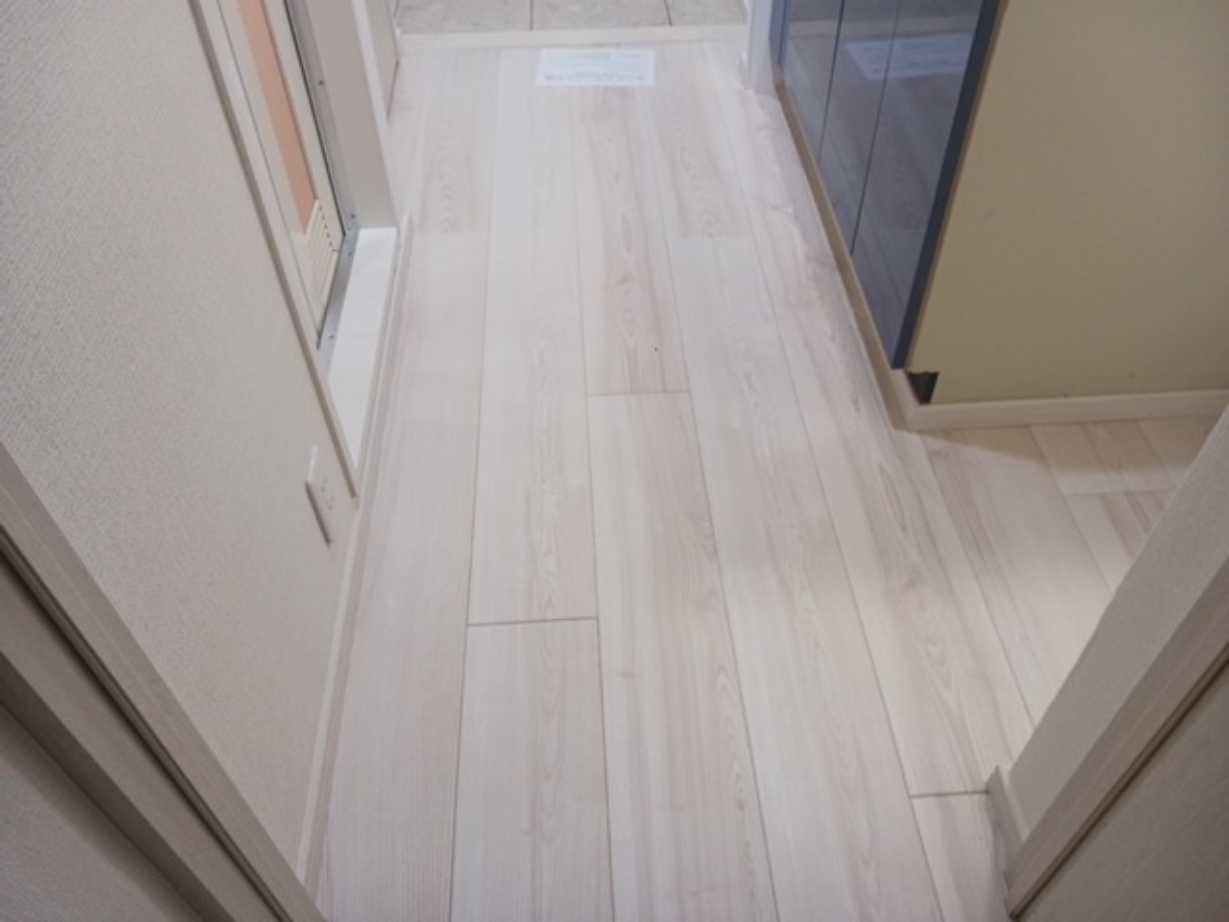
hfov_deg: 65.3
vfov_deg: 51.4
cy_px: 461
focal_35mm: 27
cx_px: 614
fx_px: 959
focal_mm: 4
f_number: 1.8
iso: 268
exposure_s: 1/25
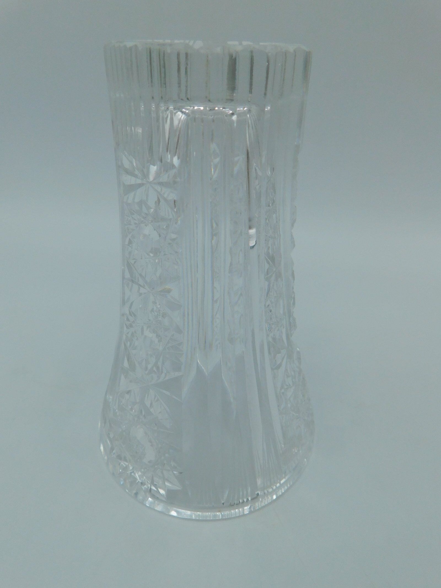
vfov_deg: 73.9
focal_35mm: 23
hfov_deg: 58.9
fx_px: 391
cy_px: 294
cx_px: 220
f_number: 3
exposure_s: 1/640
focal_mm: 4
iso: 125
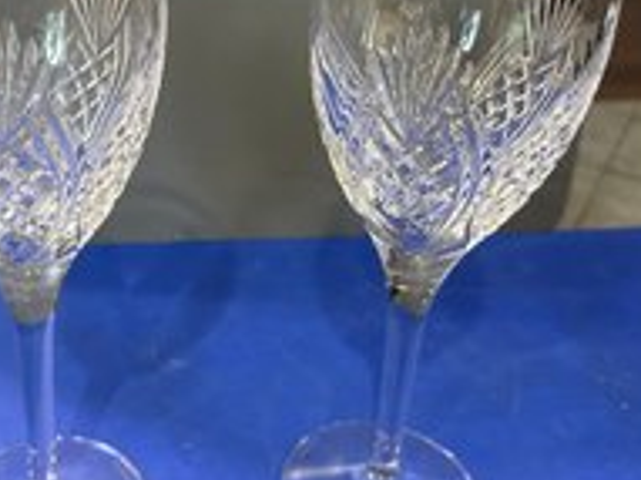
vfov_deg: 33.6
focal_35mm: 43
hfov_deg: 43.3
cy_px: 227
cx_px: 213
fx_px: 796
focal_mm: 6.86
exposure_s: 1/60
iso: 400
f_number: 1.78
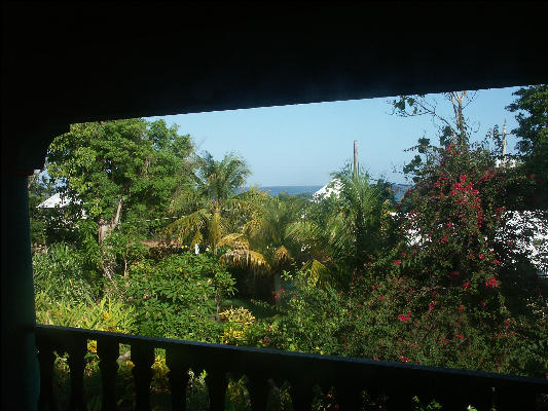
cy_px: 206
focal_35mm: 33
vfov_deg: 43.0
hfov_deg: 55.3
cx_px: 274
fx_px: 523
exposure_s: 1/400
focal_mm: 8.7
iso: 100
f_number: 8
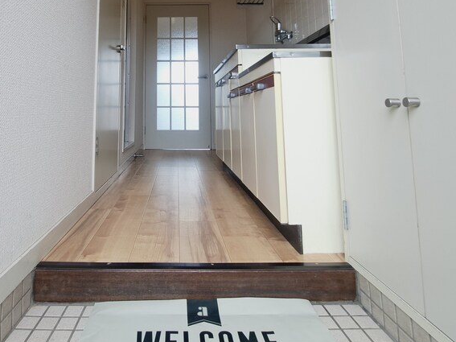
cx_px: 173
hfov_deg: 75.2
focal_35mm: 22
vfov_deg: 57.1
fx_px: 290
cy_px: 74
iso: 50
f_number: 2.2
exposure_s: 1/120
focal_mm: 1.74
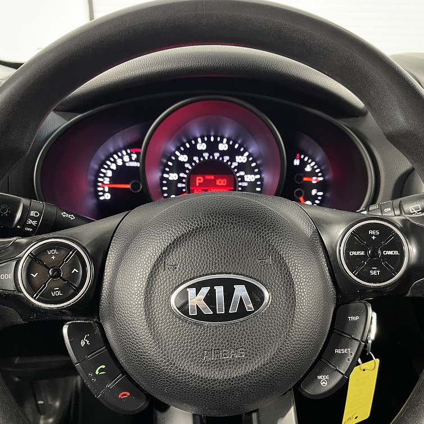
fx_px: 416
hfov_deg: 54.0
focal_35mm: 30
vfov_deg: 54.0
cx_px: 225
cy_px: 209
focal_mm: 5.1
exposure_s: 1/30
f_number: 1.6
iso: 500
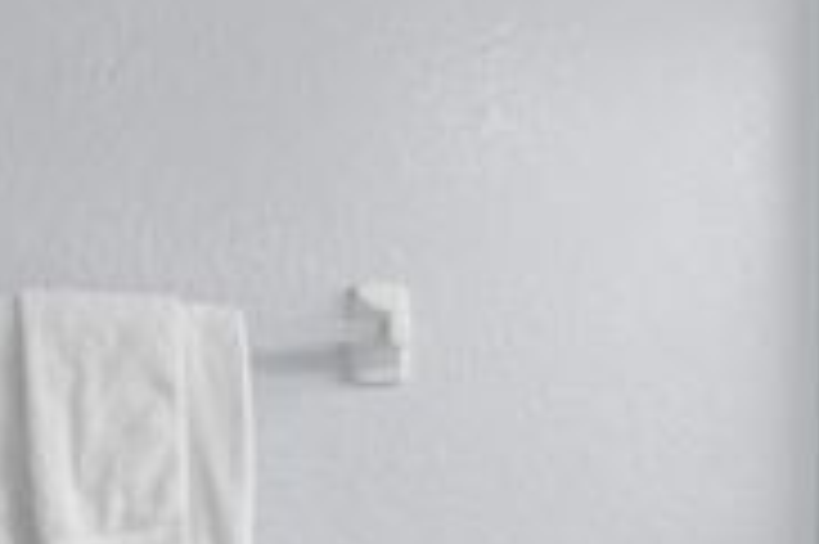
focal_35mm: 62
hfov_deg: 31.5
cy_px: 465
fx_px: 1409
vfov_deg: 21.5
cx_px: 664
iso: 100
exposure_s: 1/4
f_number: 9
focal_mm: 16
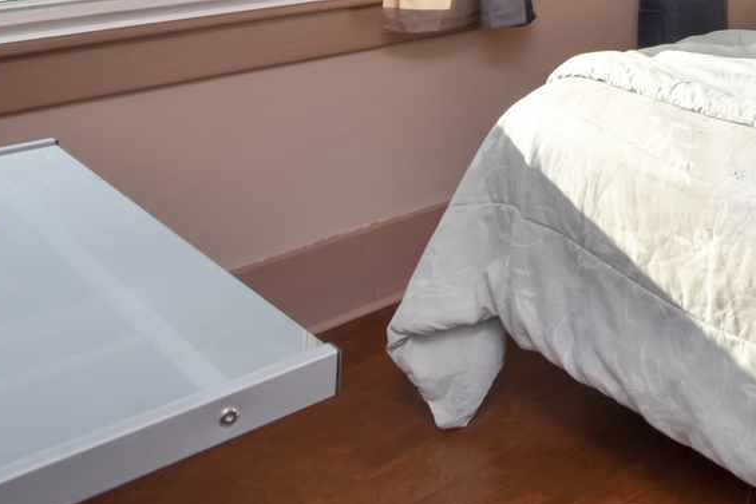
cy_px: -135
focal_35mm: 43
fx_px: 903
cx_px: 962
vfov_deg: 26.8
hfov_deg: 34.0
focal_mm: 10
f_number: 5.6
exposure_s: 1/160
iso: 100
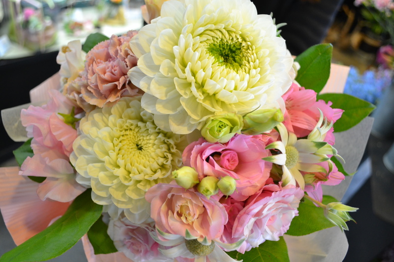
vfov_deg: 47.9
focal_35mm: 27
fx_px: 295
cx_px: 197
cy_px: 131
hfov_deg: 67.4
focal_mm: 18
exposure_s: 1/50
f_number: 3.5
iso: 800
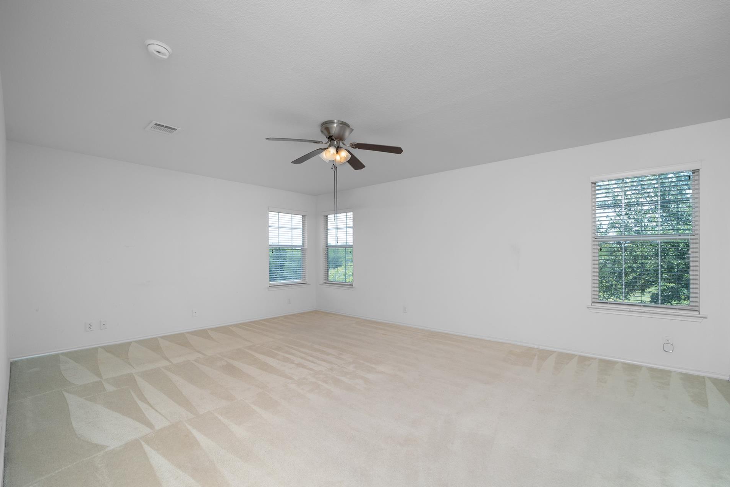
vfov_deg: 77.2
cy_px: 258
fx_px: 304
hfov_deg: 100.4
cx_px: 376
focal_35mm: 15
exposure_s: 1/60
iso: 100
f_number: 8
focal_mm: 14
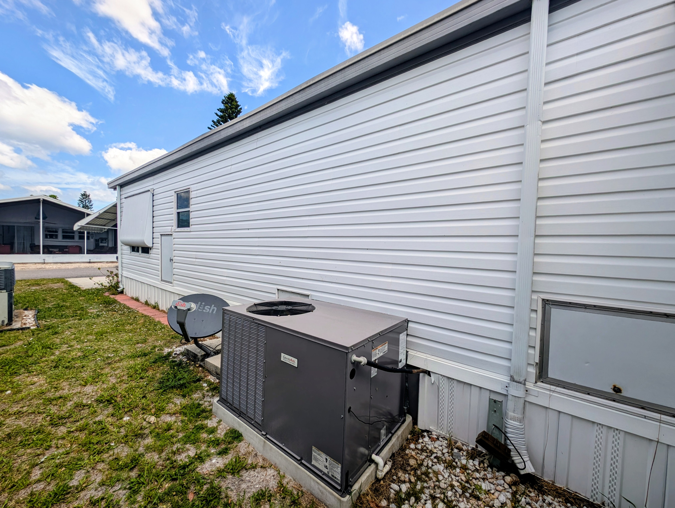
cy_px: 254
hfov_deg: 110.5
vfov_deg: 94.6
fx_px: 234
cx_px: 338
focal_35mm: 12
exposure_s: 1/1337
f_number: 1.95
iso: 42
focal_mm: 2.23
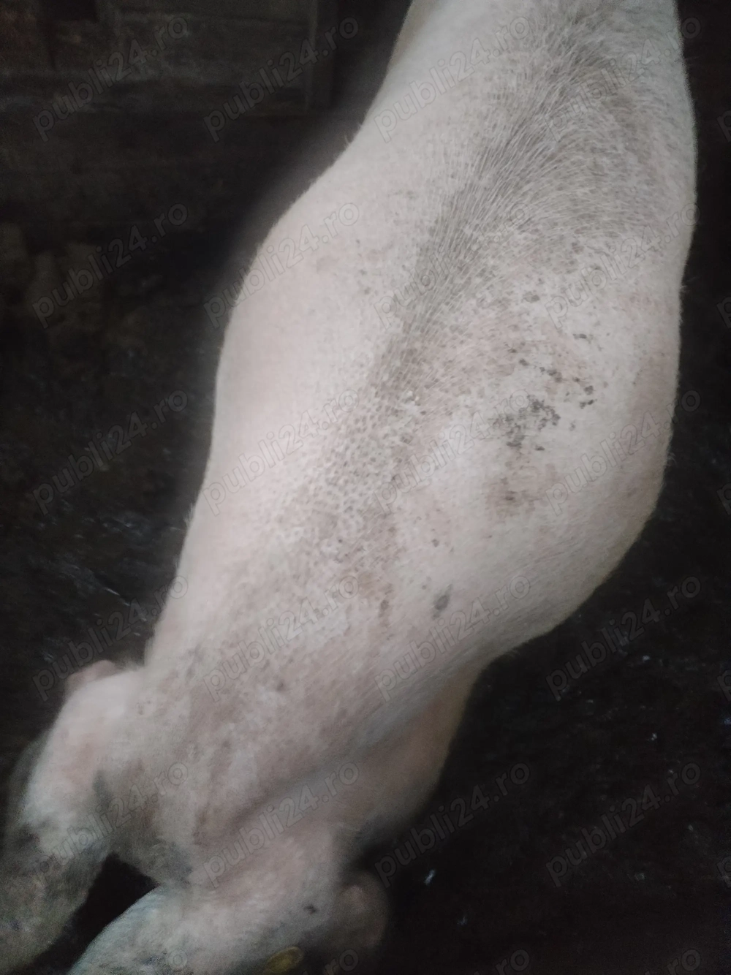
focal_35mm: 29
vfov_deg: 61.7
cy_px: 488
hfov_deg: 48.2
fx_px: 817
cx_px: 366
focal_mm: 4.75
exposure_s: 1/25
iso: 1436
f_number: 1.8
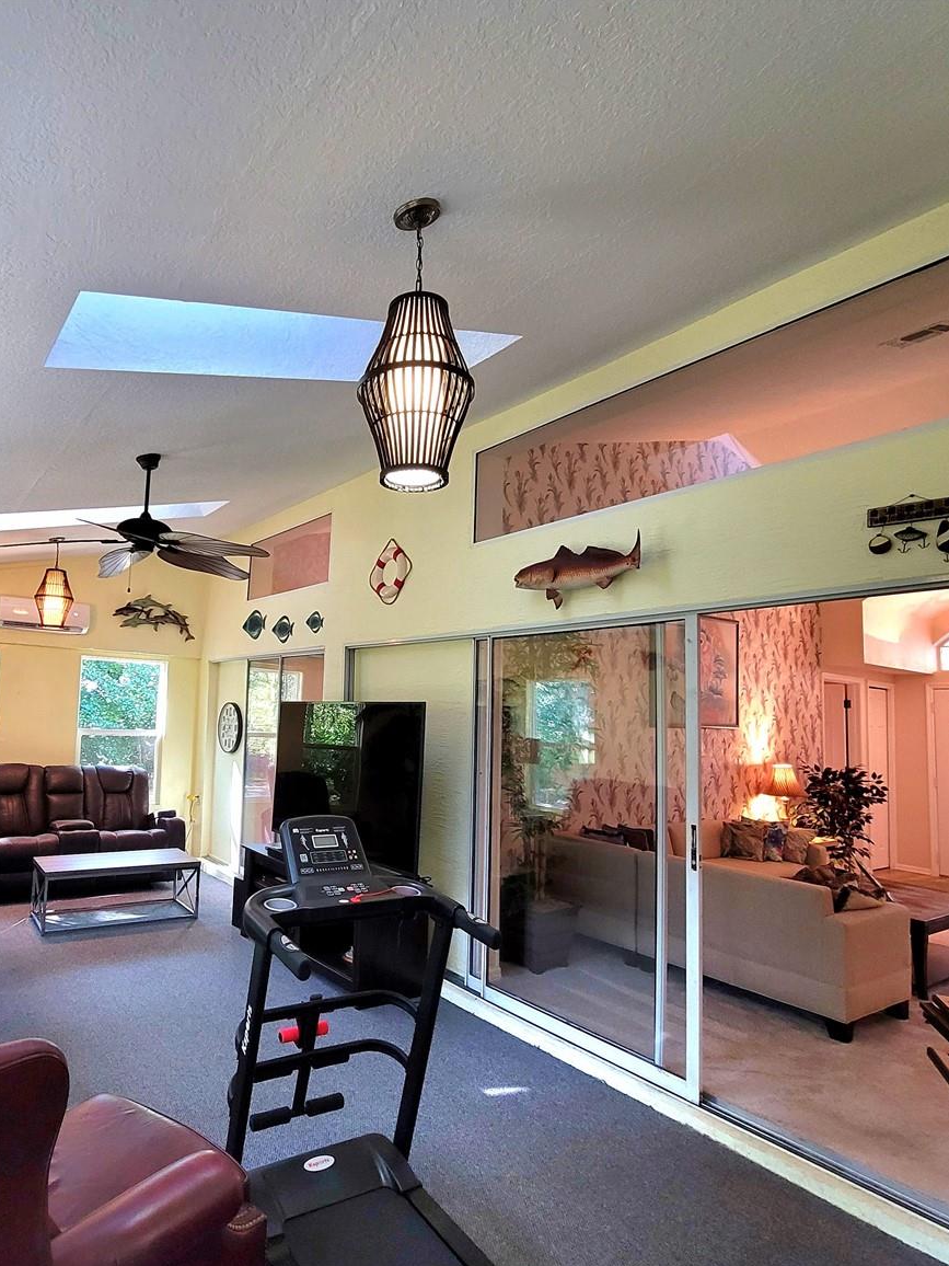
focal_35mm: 18
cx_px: 326
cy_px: 655
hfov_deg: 69.8
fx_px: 658
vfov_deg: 87.7
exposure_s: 1/40
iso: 320
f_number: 2.2
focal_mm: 2.2
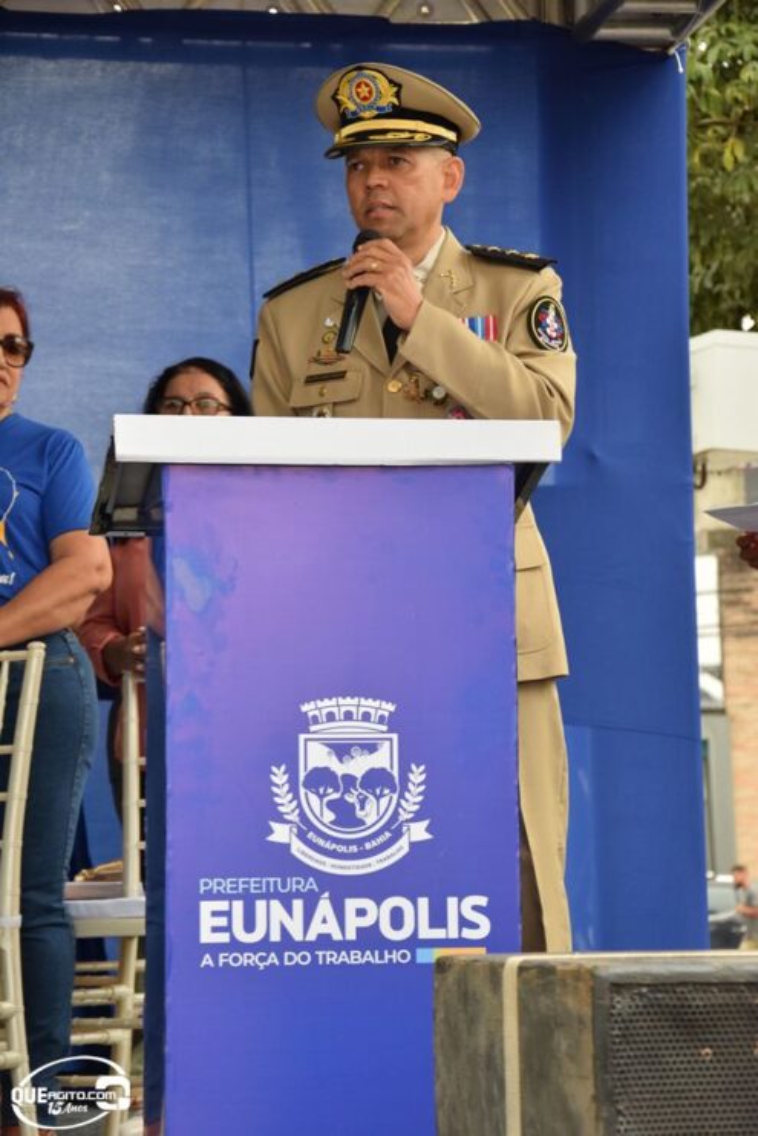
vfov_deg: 18.2
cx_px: 379
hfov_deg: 12.2
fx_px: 3551
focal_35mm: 112
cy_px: 568
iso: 800
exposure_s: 1/250
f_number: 5.3
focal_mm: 75
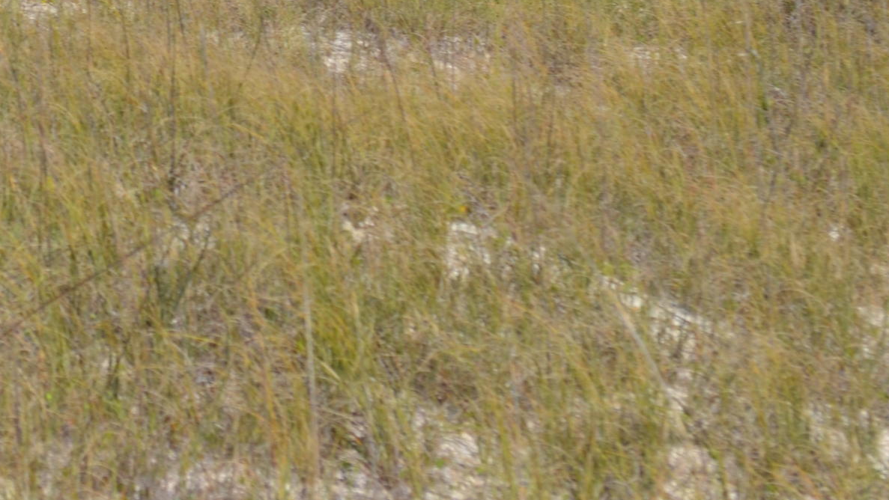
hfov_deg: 5.4
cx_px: 81
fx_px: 9359
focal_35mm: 397
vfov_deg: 3.1
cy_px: -213
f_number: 9
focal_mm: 100
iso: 100
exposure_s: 1/320
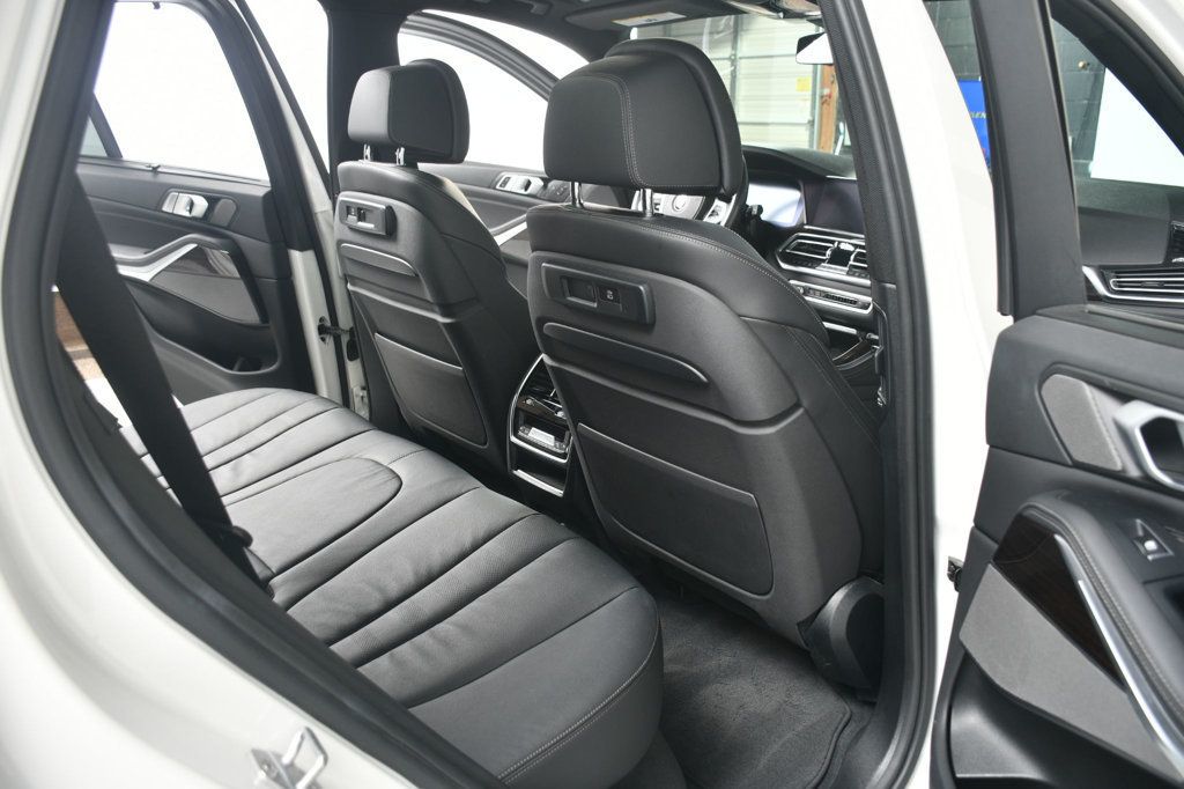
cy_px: 394
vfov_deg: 43.6
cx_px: 592
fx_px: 986
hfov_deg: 61.9
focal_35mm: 30
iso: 100
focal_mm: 20
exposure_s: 1/160
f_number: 4
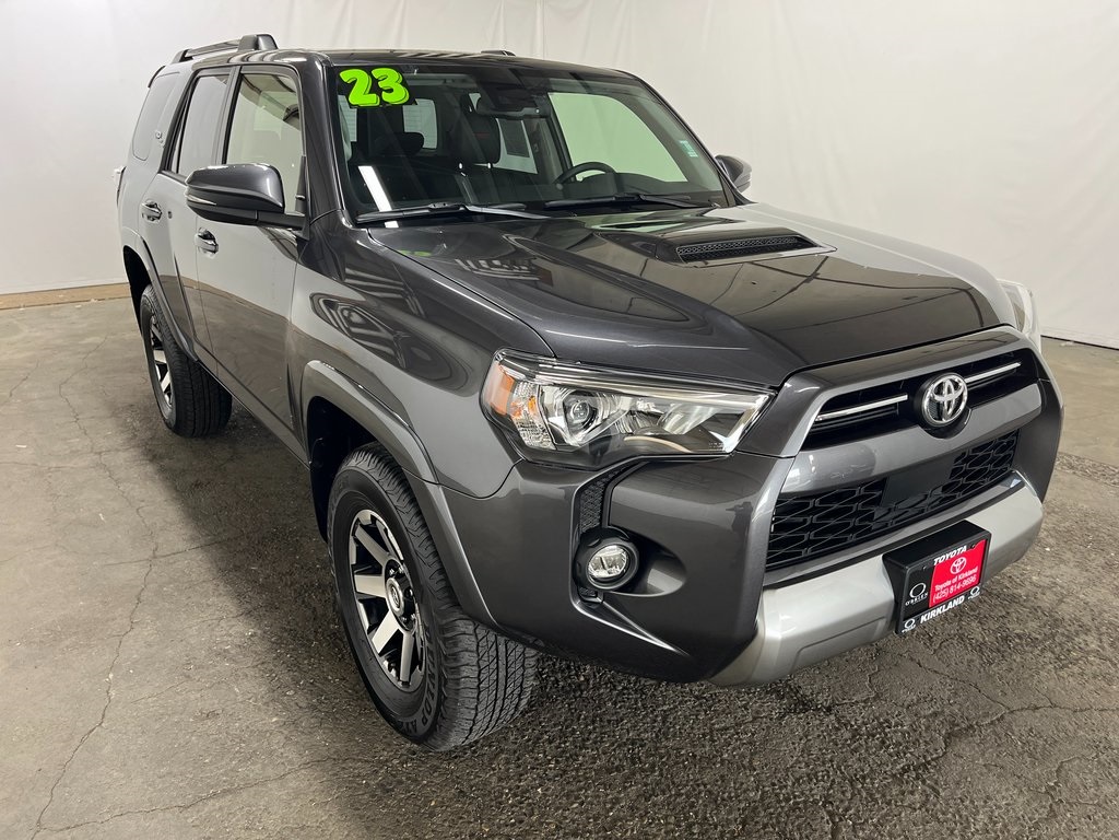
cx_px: 560
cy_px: 420
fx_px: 840
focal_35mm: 26
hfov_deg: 67.3
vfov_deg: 53.1
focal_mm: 5.1
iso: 125
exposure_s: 1/119
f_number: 1.6
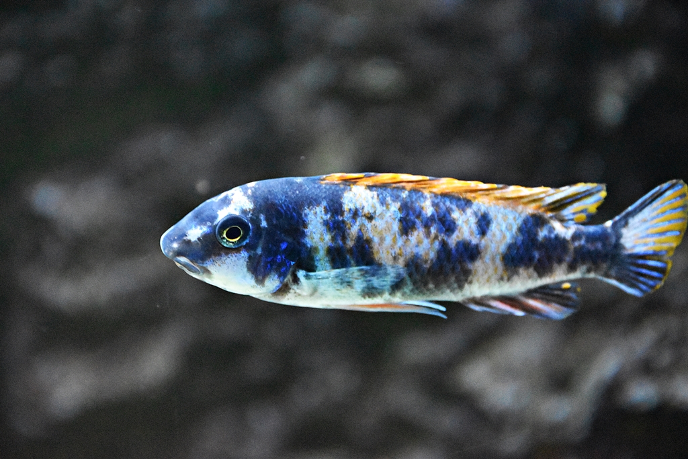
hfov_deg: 18.2
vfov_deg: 12.2
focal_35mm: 112
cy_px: 230
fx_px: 2150
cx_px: 344
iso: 12800
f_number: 5
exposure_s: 1/60
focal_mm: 75
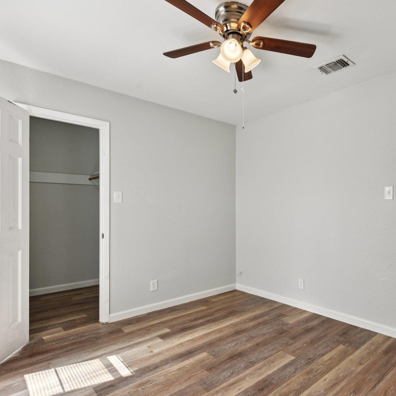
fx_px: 272
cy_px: 209
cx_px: 275
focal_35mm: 21
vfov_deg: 72.1
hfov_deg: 69.3
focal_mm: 14
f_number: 8
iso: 100
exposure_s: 1/20
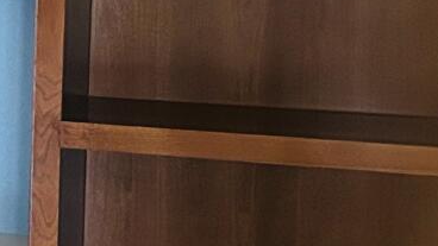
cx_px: -327
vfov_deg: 7.9
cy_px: 37
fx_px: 1789
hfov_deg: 12.8
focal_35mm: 154
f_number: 1.5
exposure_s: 1/40
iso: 500
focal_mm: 5.7
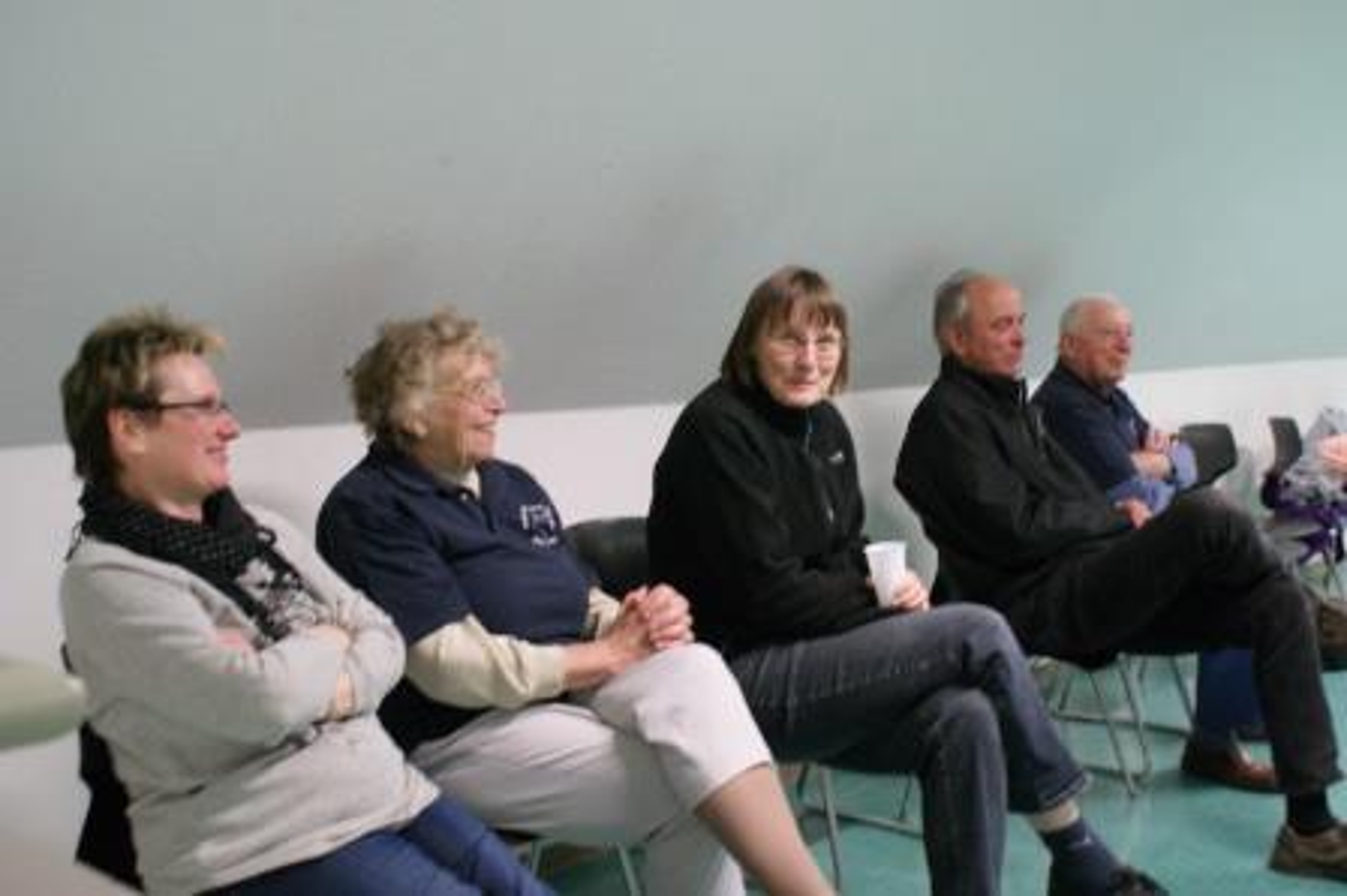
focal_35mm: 39
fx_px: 1458
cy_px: 448
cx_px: 674
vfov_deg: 34.2
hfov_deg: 49.6
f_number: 4.5
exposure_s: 1/15
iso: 800
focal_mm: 26
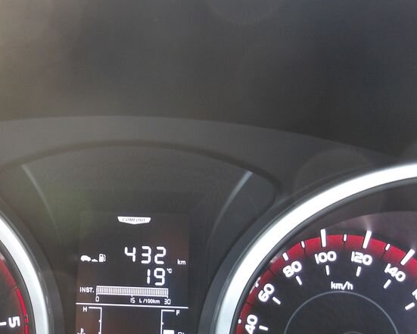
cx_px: 109
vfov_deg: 30.6
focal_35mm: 49
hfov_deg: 37.2
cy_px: 229
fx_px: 605
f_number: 3
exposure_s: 1/21
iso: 200
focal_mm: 4.9
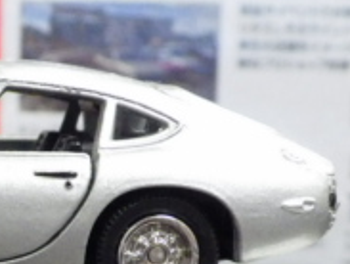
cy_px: 383
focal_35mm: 143
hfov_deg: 13.4
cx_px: -86
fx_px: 1449
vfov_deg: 10.1
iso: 800
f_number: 3.6
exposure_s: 1/25
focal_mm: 7.4
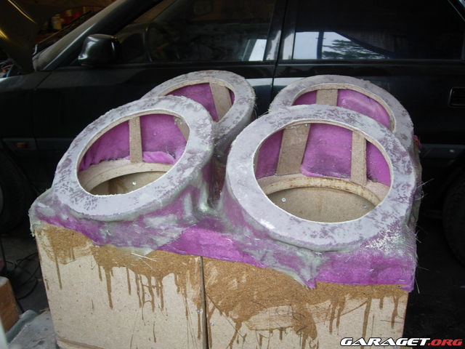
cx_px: 232
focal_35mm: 38
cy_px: 174
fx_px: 510
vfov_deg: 37.7
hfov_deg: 49.0
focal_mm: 7.8
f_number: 2.8
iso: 79
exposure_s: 1/55.3
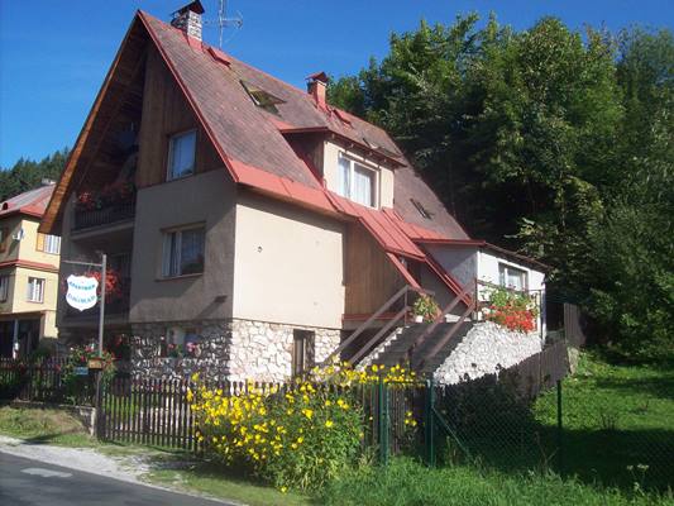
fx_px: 701
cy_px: 253
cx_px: 337
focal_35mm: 36
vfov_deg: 39.7
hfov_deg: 51.3
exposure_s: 1/382
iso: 80
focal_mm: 6
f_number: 4.8
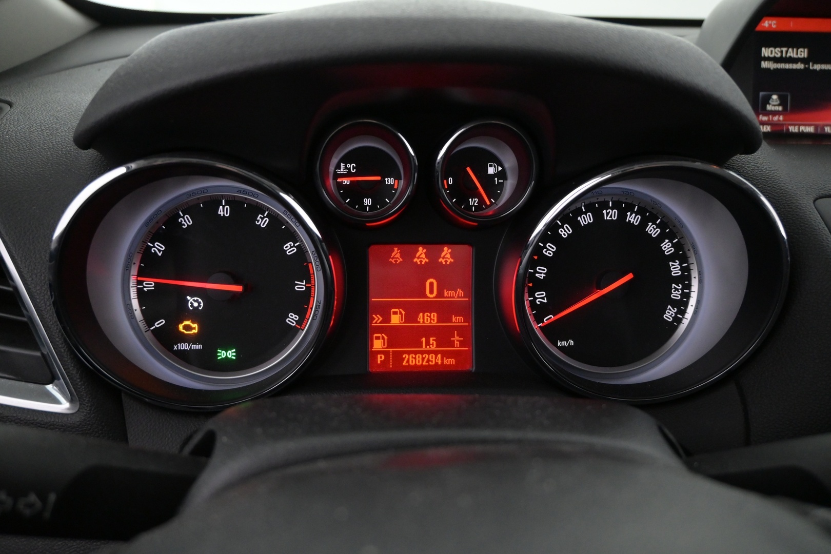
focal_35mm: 29
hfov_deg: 63.2
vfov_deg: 44.6
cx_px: 416
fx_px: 675
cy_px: 277
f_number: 4
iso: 2500
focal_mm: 19.5
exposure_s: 1/60
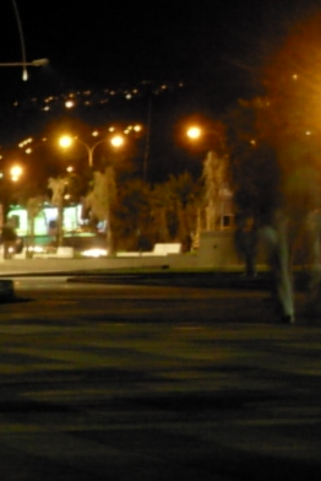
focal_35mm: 190
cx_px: -300
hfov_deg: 7.0
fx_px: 2537
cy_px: 258
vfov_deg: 10.8
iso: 159
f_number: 3.5
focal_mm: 11.5
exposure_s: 1/1.5
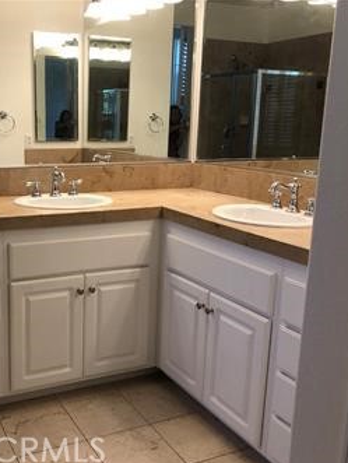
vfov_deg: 48.9
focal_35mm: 38
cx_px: 91
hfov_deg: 37.0
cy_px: 234
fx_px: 508
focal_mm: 3.99
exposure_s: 1/30
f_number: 1.8
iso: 25
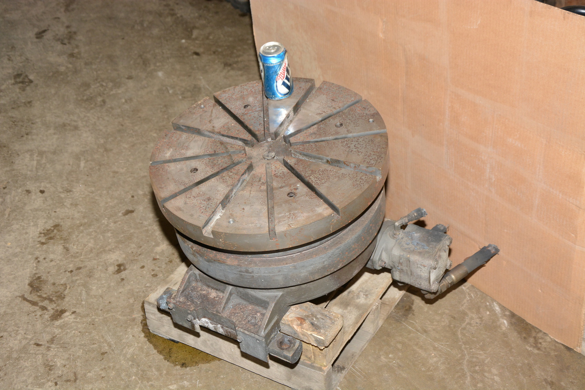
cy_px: 195
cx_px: 292
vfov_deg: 26.5
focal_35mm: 51
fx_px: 829
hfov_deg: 38.9
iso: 800
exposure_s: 1/60
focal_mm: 34
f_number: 7.1
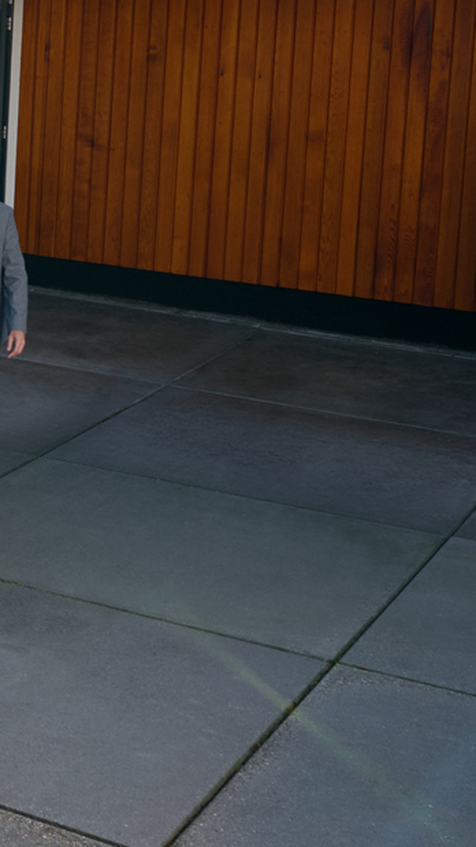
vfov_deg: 26.5
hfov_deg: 13.4
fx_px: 1751
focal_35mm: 78
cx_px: -464
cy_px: 119
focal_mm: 24
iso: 200
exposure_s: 1/200
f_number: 8
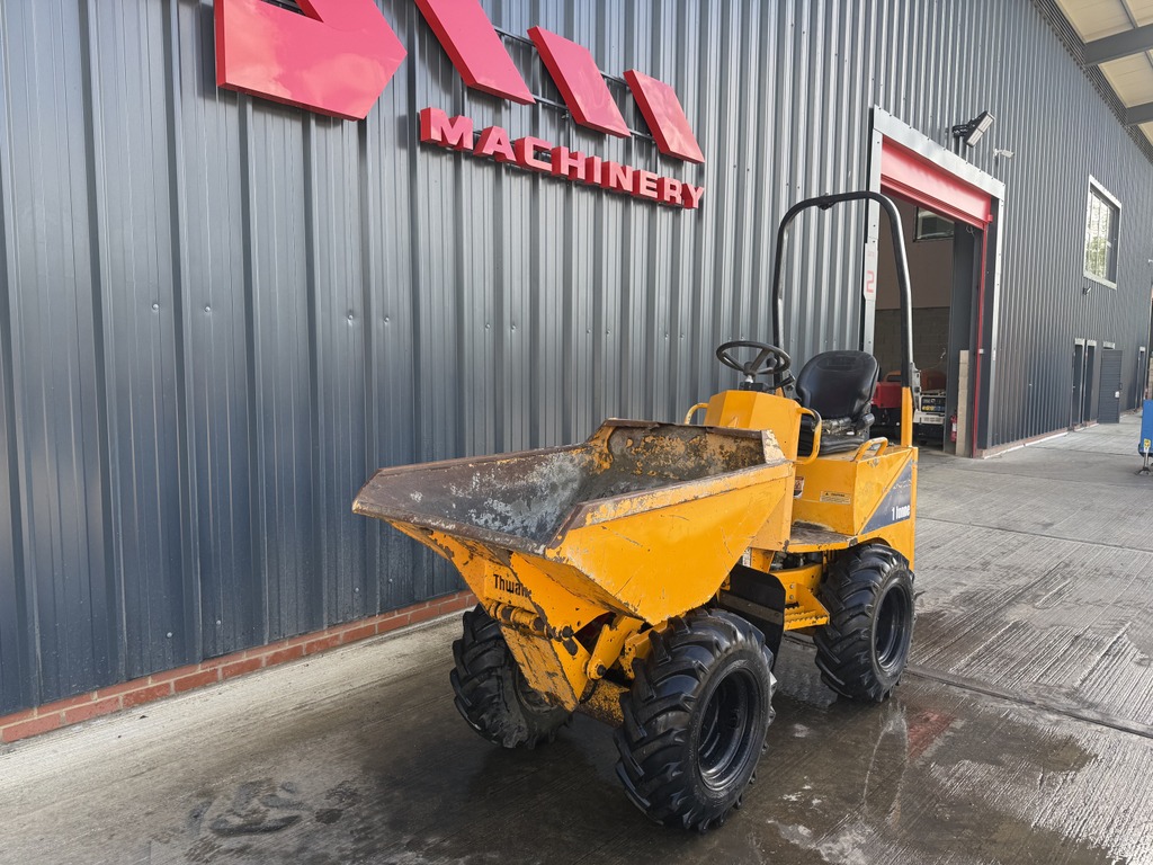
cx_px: 576
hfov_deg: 71.6
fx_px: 799
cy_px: 432
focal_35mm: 24
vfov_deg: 56.8
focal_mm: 6.76
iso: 80
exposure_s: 1/632
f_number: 1.78
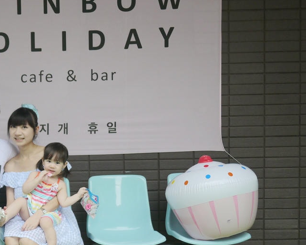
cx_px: 28
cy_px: 166
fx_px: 661
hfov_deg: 25.2
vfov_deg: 20.9
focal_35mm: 73
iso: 160
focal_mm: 20
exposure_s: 1/320
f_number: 1.7
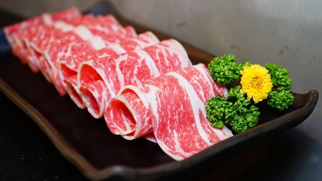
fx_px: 478
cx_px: 176
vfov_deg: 21.4
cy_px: 78
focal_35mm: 56
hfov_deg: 37.2
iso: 1600
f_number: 4.5
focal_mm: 46
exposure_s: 1/60
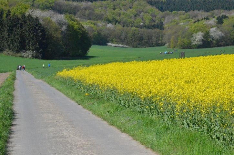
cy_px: 78
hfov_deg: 18.2
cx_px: 117
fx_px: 730
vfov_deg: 12.1
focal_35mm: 112
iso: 6400
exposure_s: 1/2500
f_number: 18
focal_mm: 75
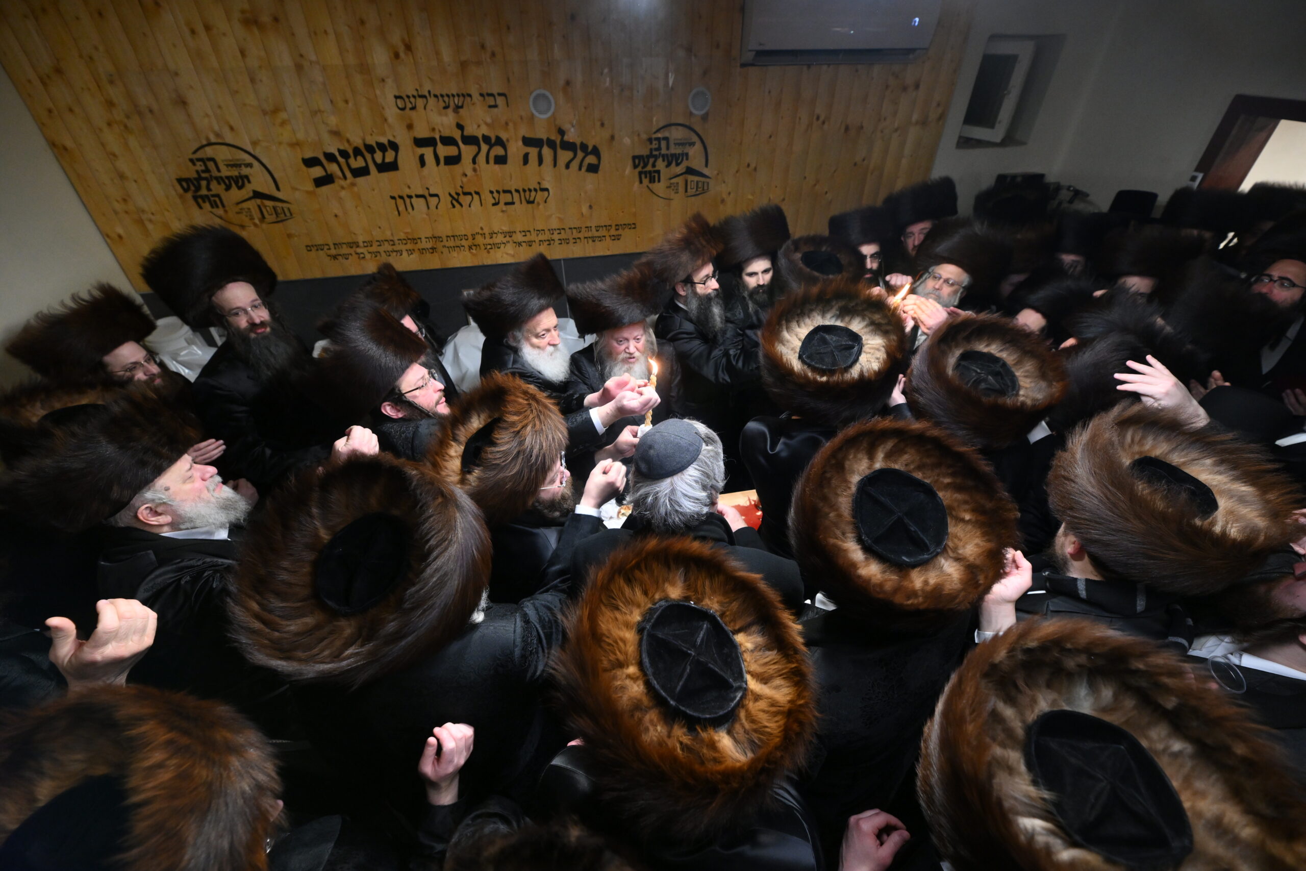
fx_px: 508
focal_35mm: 14
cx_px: 653
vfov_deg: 81.2
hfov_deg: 104.3
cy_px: 436
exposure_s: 1/200
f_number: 4
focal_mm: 14
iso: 3200
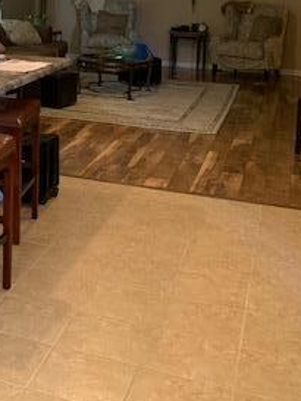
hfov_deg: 22.5
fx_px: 707
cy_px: 34
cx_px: -43
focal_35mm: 61
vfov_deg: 30.2
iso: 250
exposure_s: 1/60
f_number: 1.8
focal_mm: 4.25
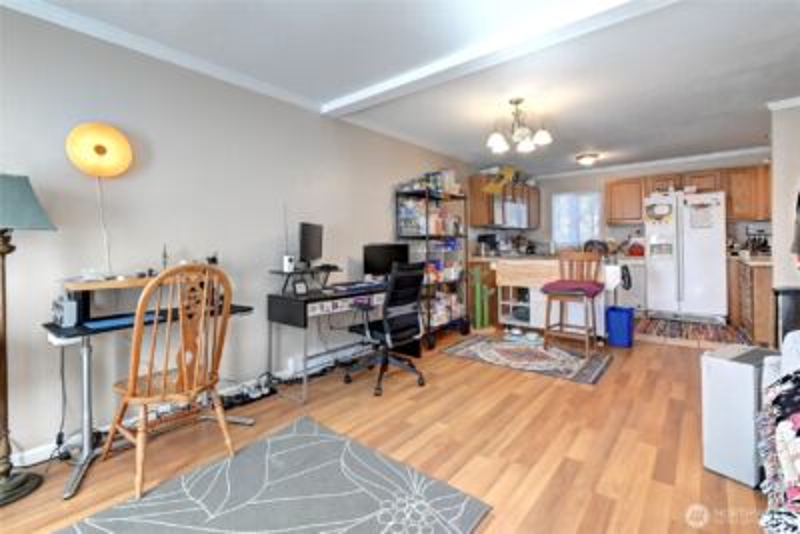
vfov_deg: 77.4
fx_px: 333
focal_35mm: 15
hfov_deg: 100.4
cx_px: 400
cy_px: 267
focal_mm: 10
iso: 3200
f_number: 11
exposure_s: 1/6
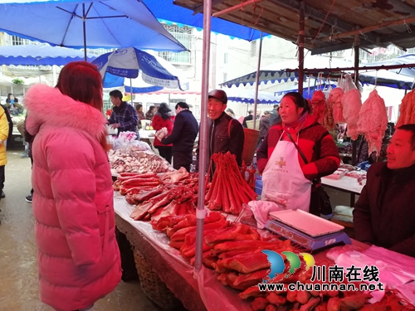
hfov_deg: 65.3
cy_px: 156
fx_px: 324
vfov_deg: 51.4
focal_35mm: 27
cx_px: 208
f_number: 1.8
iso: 320
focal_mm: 3.88
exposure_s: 1/33.3
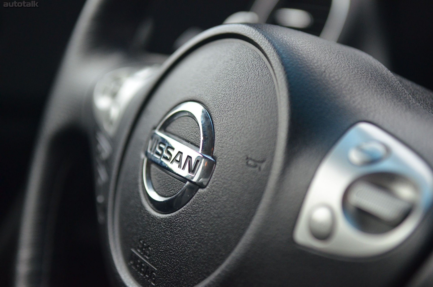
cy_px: 144
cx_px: 216
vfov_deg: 20.5
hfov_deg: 30.6
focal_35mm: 66
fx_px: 792
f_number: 2.8
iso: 1400
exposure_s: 1/500
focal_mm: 44
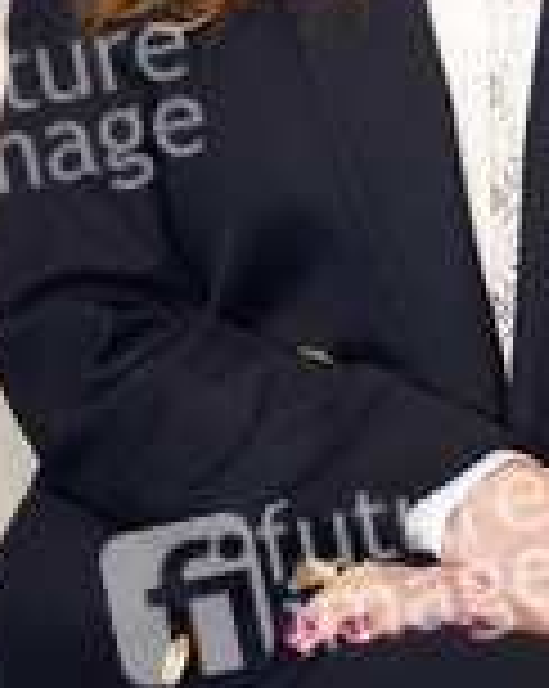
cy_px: -94
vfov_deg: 12.5
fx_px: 3093
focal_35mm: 152
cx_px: 464
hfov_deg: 10.1
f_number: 5.6
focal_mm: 62
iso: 2000
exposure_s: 1/125
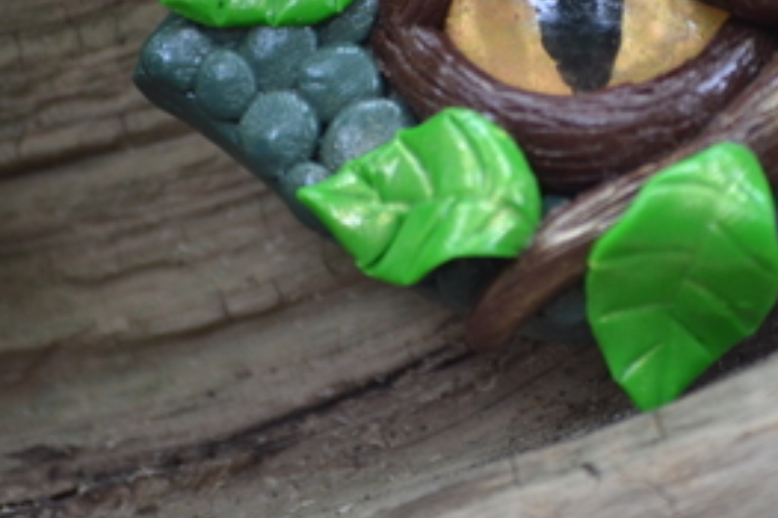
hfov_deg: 3.9
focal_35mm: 525
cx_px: 552
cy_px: 102
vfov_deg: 2.6
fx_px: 11338
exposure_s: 1/125
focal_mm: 200
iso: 900
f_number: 5.6
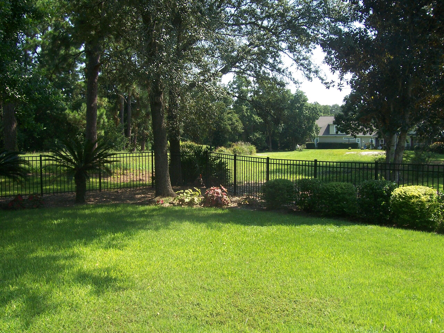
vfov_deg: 41.8
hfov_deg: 54.0
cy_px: 166
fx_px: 436
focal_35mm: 34
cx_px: 222
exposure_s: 1/180
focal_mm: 5.6
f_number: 5.6
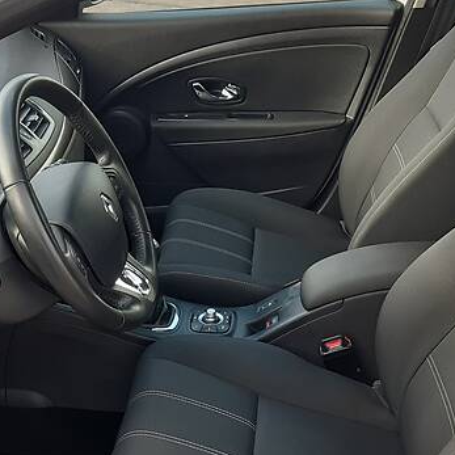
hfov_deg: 32.2
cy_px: 350
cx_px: 198
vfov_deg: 31.5
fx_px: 788
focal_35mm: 53
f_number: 1.7
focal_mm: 3.9
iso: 50
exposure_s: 1/100
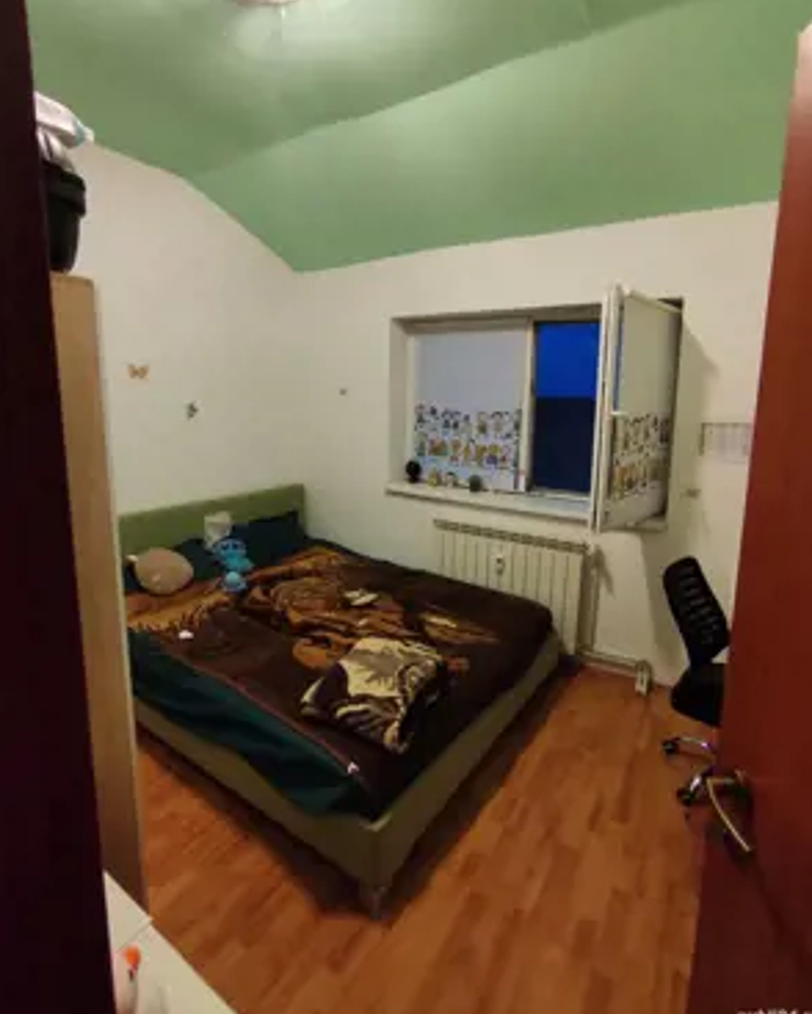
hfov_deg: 77.0
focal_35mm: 17
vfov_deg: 89.5
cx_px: 409
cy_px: 477
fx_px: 510
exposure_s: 1/50
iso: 160
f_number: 2.2
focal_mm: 1.65
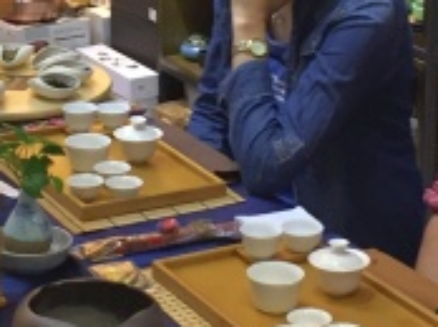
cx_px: 146
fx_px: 1478
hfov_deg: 16.8
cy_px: 97
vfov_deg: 12.6
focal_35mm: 117
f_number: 2.2
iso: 100
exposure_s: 1/33
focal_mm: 4.15
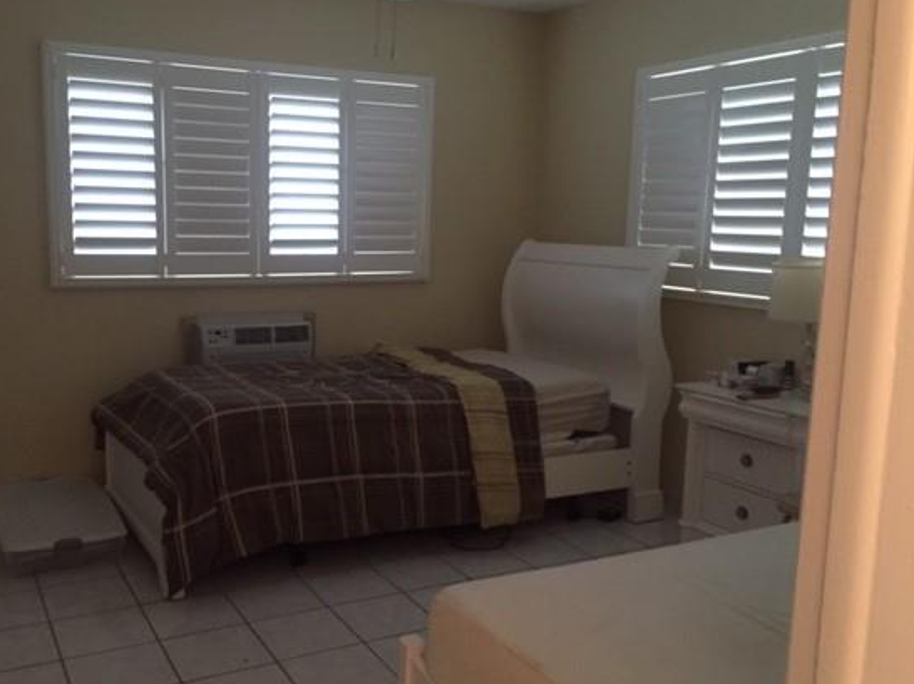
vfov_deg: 41.8
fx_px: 897
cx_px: 383
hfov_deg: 53.7
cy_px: 351
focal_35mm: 34
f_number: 2.2
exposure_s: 1/15
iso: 320
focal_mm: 4.15
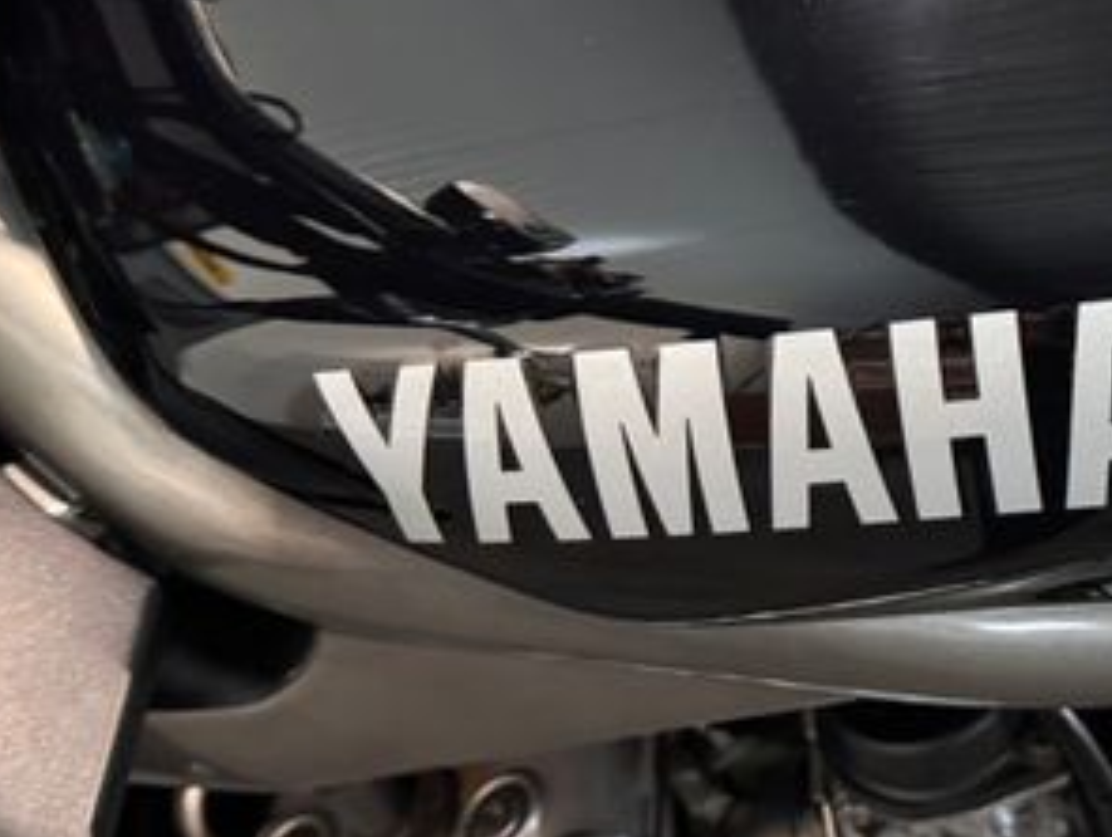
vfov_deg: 28.0
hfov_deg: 35.8
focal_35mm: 52
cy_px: 328
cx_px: 856
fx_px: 1672
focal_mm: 6.76
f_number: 1.78
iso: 800
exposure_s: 1/33
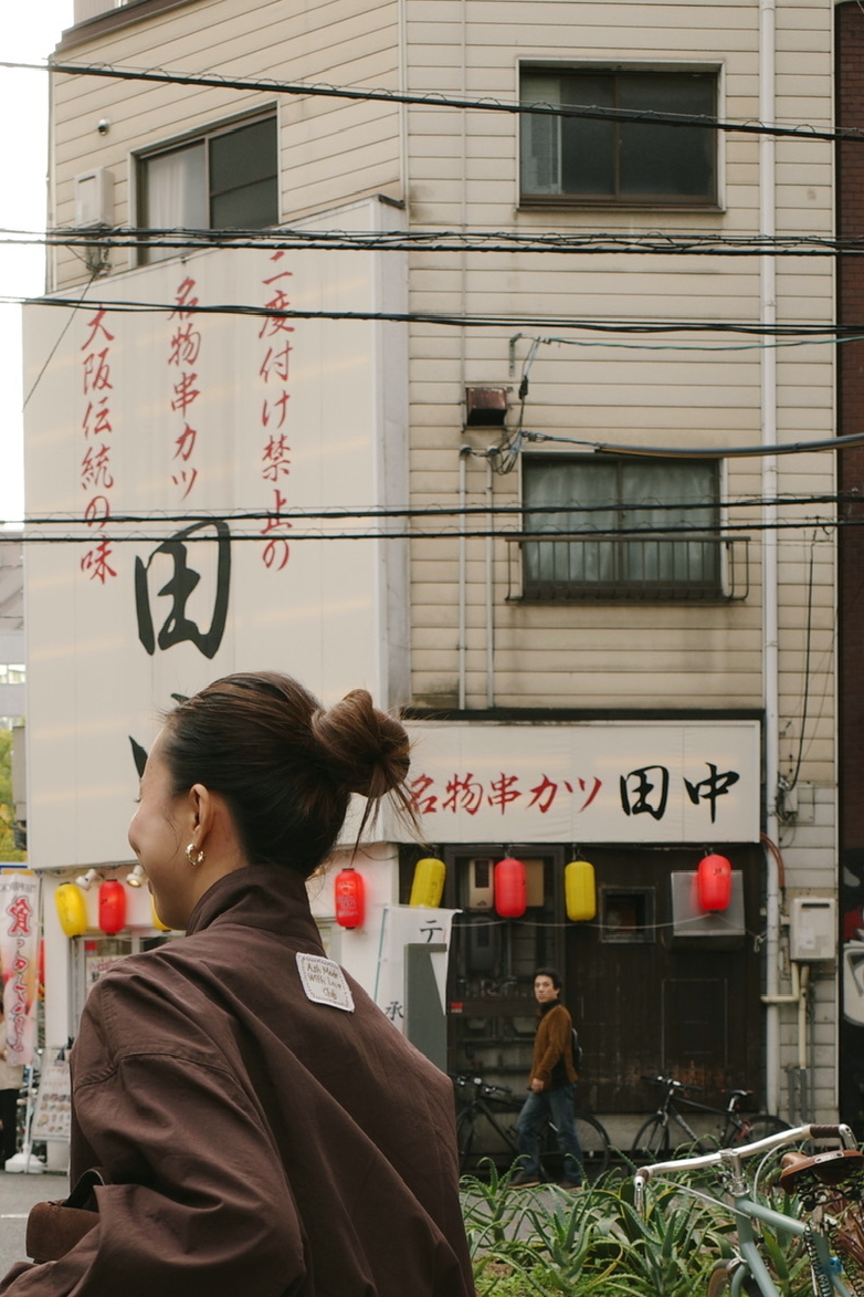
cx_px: 209
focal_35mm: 55
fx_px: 1980
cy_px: 1224
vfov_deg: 33.8
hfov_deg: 24.3
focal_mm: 18.3
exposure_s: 1/250
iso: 100
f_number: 4
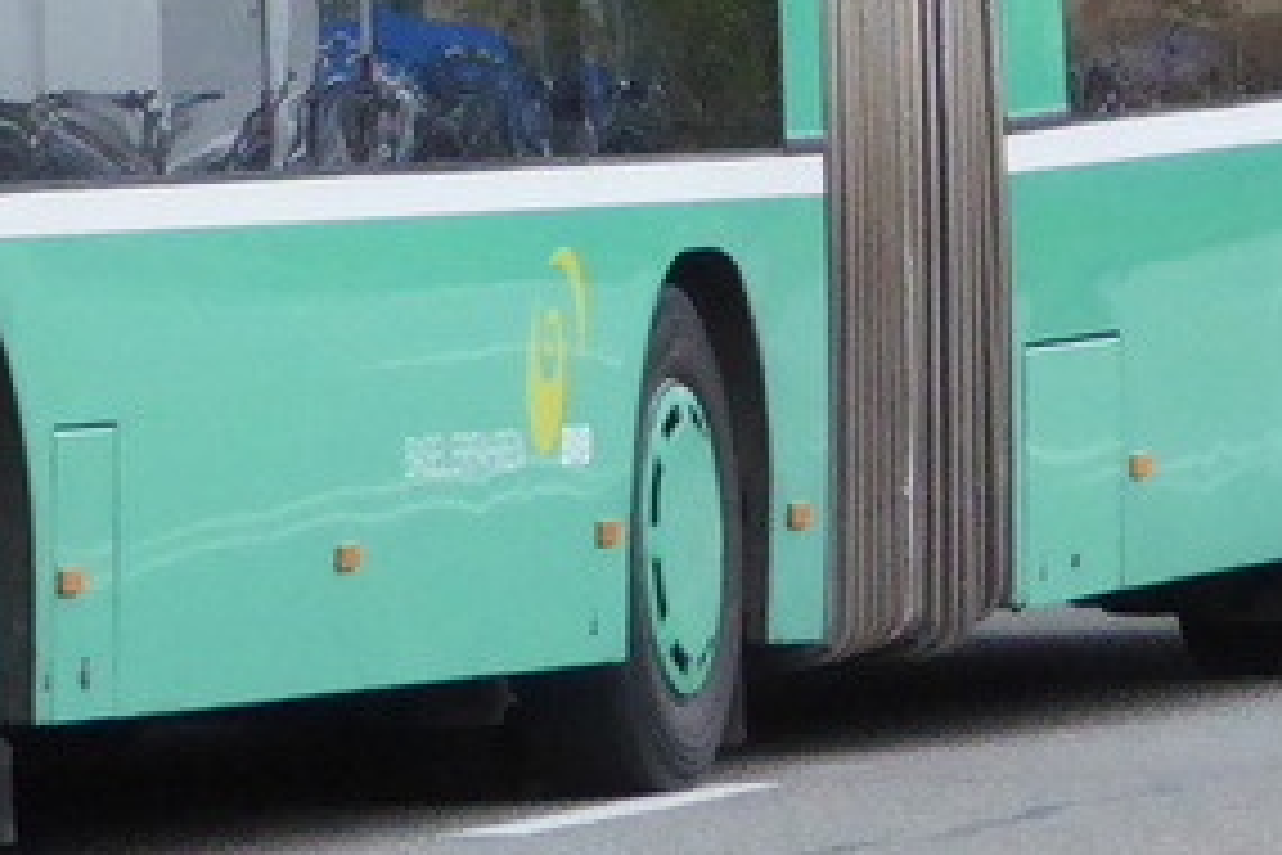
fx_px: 34611
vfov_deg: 1.4
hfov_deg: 2.1
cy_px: 9
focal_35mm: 972
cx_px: -288
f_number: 5.6
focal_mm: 35.8
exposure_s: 1/320
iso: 500
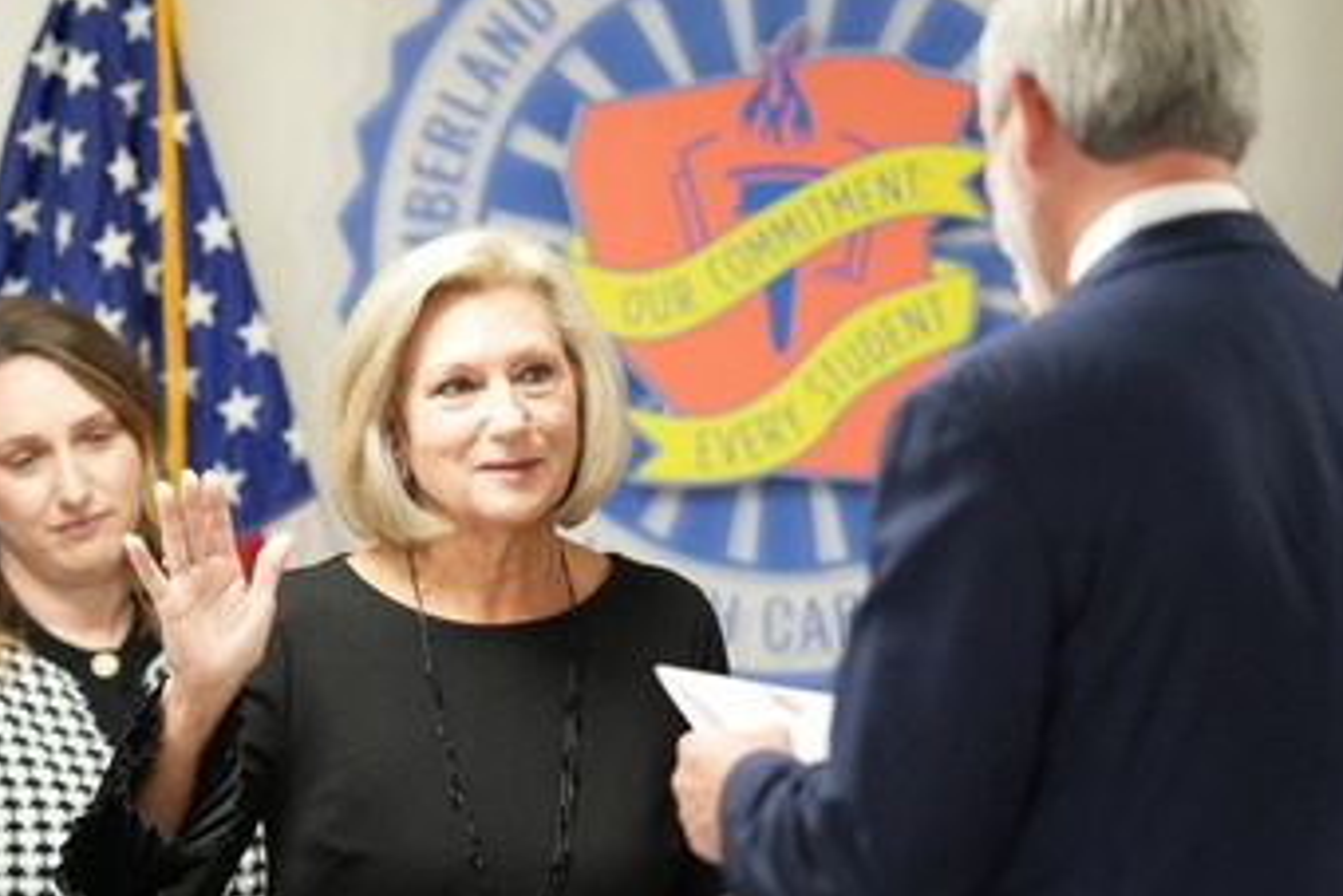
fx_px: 7949
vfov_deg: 6.5
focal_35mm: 213
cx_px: 367
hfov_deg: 9.6
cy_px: 513
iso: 1600
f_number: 1.4
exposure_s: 1/640
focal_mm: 85
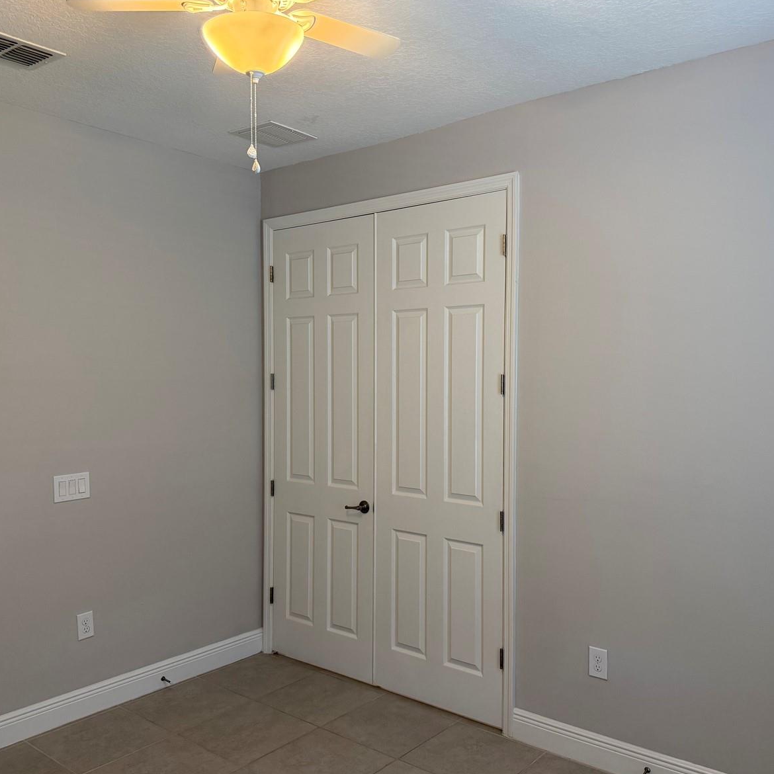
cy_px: 393
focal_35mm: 29
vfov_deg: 55.6
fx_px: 734
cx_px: 399
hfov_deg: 55.6
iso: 200
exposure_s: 1/120
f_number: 1.78
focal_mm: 6.76
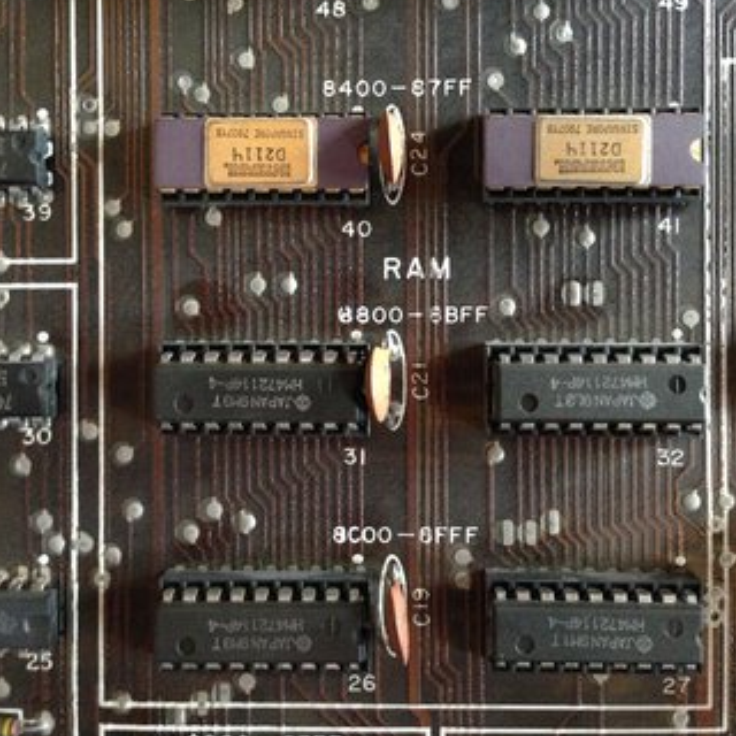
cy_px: 297
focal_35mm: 41
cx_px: 377
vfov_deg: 40.8
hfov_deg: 40.9
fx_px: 986
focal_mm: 4.12
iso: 500
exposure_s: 1/15
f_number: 2.4
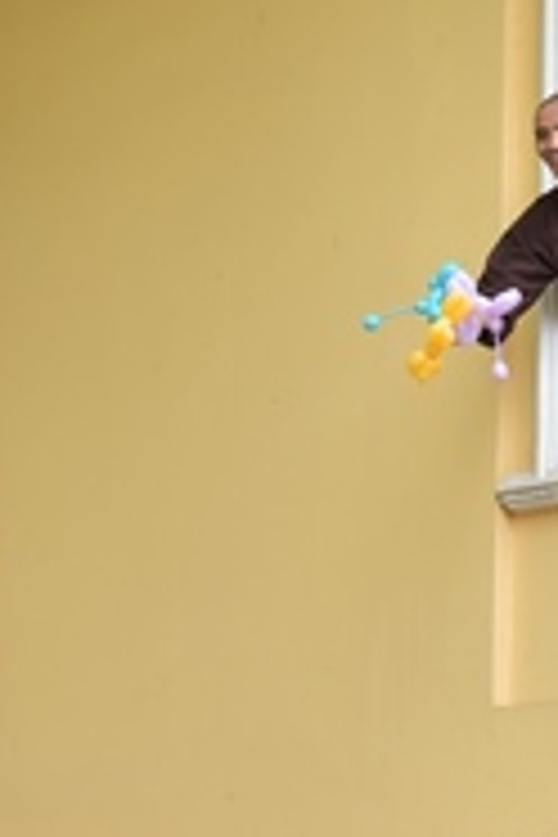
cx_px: 346
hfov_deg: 8.5
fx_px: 3743
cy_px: 688
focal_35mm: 161
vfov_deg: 12.7
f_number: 5
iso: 125
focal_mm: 46
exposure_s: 1/125
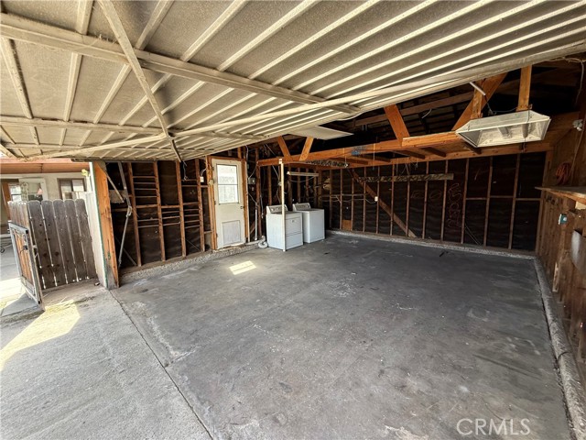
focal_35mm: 14
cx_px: 293
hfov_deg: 102.1
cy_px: 220
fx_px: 237
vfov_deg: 85.7
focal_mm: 2.22
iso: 125
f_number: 2.2
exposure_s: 1/99
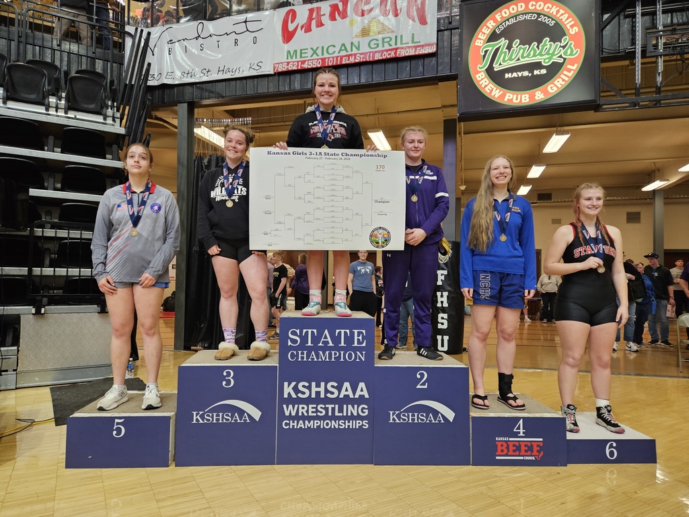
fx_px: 458
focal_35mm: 23
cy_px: 258
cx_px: 344
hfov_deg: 73.9
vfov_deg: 58.9
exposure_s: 1/120
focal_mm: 5.4
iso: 250
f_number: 1.8
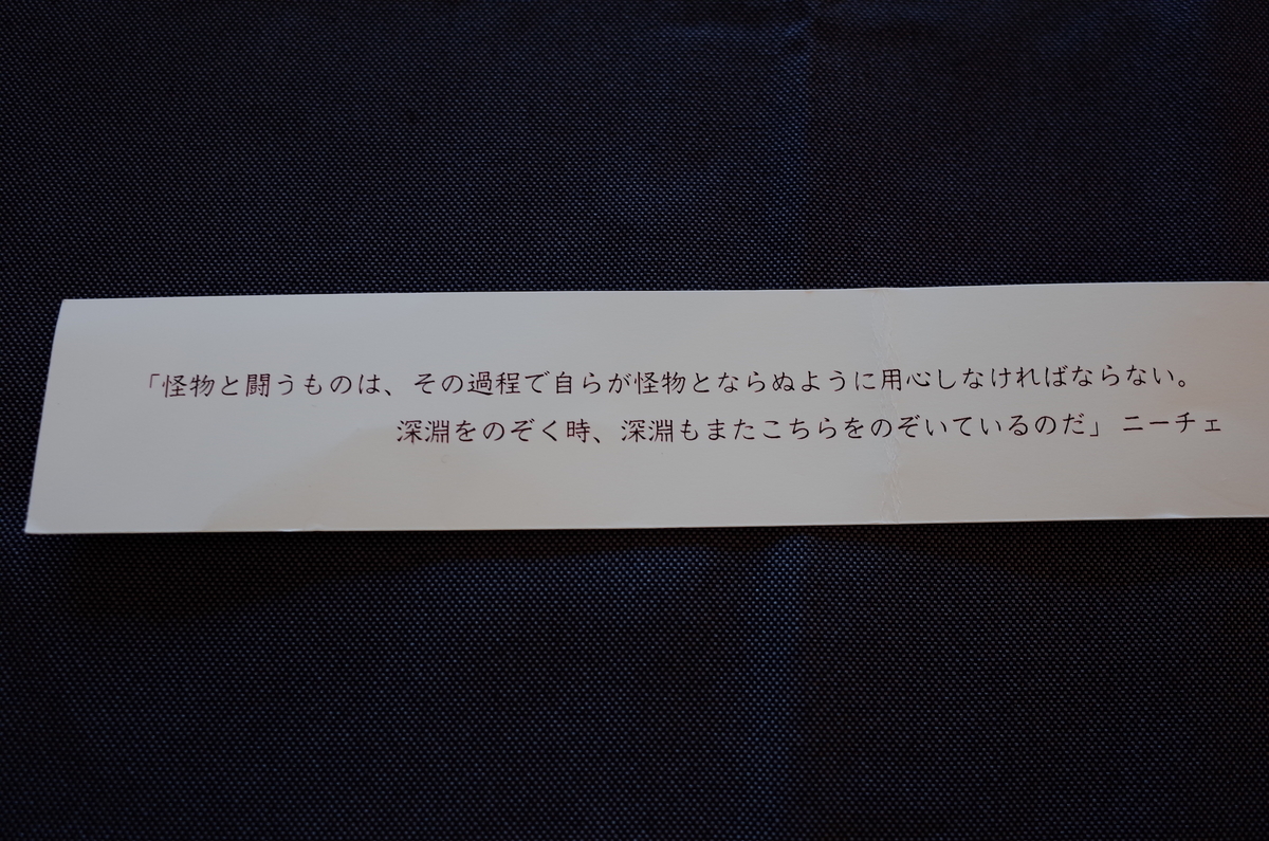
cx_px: 634
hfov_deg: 65.6
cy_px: 420
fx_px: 985
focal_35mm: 28
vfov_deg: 46.2
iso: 100
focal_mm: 18.3
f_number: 2.8
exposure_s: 1/30
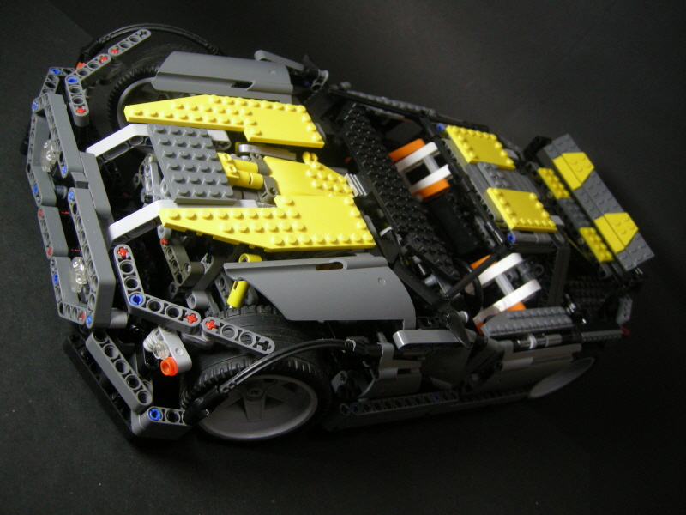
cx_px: 343
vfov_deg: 39.7
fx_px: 713
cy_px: 258
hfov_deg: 51.4
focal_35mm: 36
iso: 209
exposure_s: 1/30
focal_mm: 7.5
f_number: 2.7
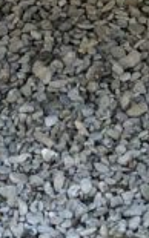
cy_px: -388
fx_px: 2363
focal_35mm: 364
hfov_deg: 3.6
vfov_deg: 5.5
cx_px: 52
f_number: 2.4
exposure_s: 1/120
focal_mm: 6
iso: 25
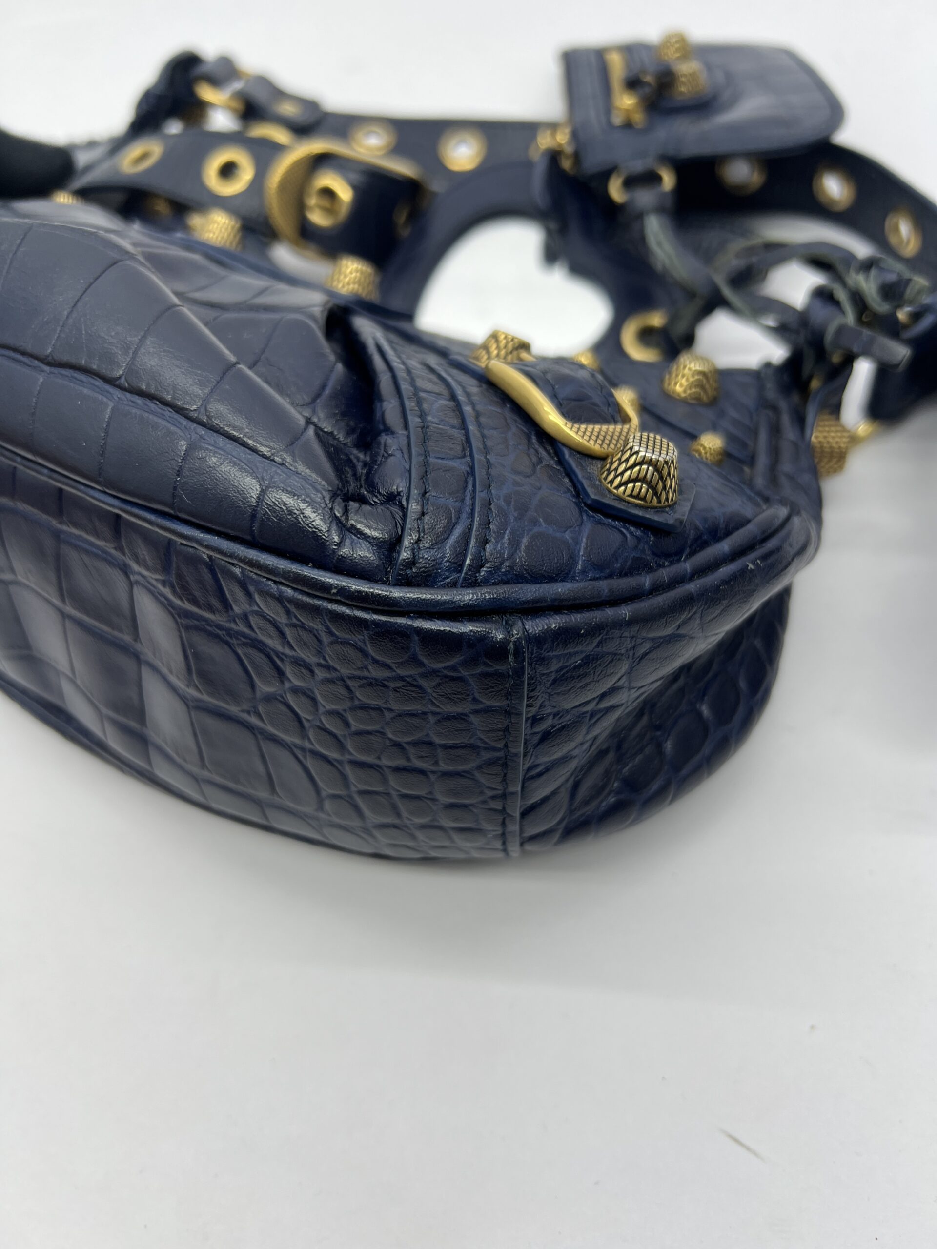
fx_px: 938
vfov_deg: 67.3
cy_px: 624
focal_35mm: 26
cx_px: 468
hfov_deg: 53.1
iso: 32
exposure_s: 1/137
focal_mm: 5.7
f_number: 1.5
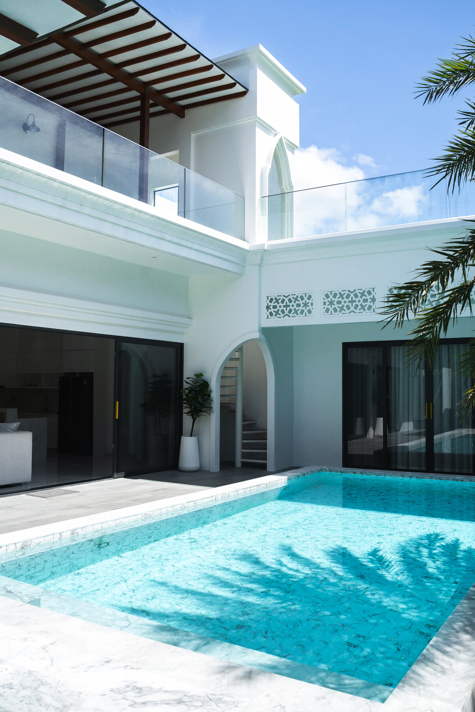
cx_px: 240
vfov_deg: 60.3
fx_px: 614
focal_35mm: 31
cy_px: 344
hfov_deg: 42.3
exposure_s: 1/800
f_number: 6.3
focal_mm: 29
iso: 500
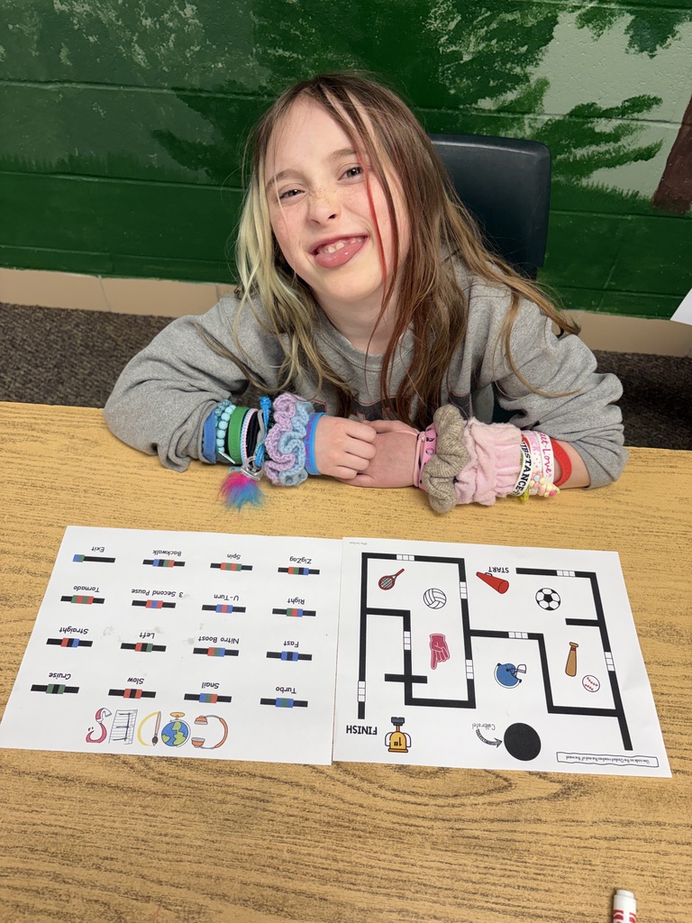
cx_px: 346
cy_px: 462
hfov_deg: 53.1
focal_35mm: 26
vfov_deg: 67.3
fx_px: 693
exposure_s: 1/120
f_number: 1.6
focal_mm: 5.96
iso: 125
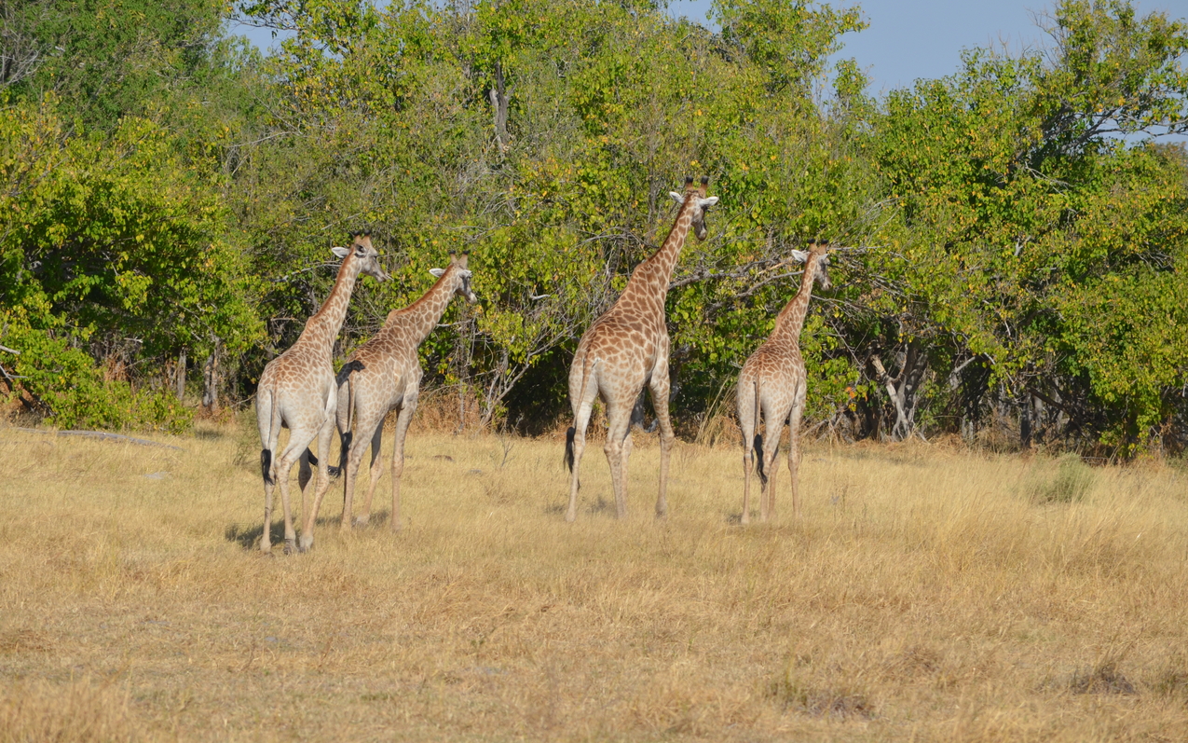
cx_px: 593
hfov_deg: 6.2
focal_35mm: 337
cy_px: 360
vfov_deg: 3.9
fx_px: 10911
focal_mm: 220
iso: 200
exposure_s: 1/800
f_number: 7.1
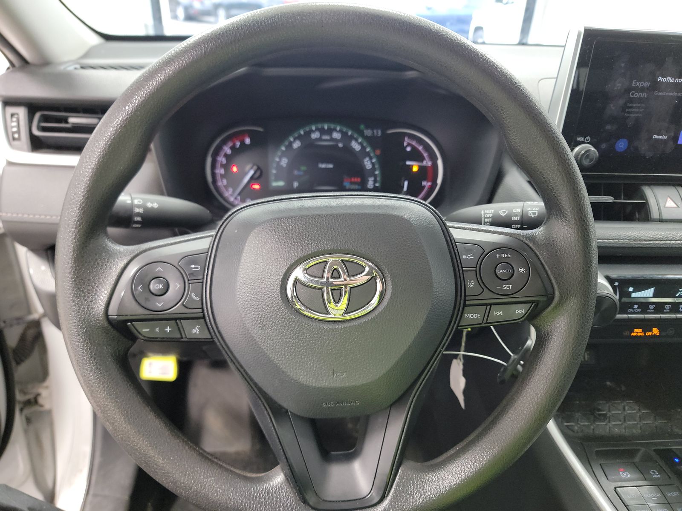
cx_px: 341
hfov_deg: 71.6
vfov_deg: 56.8
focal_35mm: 24
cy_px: 256
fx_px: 473
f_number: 1.8
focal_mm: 6.7
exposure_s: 1/59
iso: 675
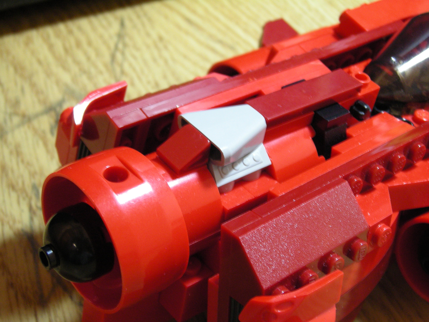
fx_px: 806
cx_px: 214
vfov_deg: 22.6
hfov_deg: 29.8
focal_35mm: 65
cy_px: 161
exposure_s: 1/10.3
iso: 200
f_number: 3.9
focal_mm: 10.8
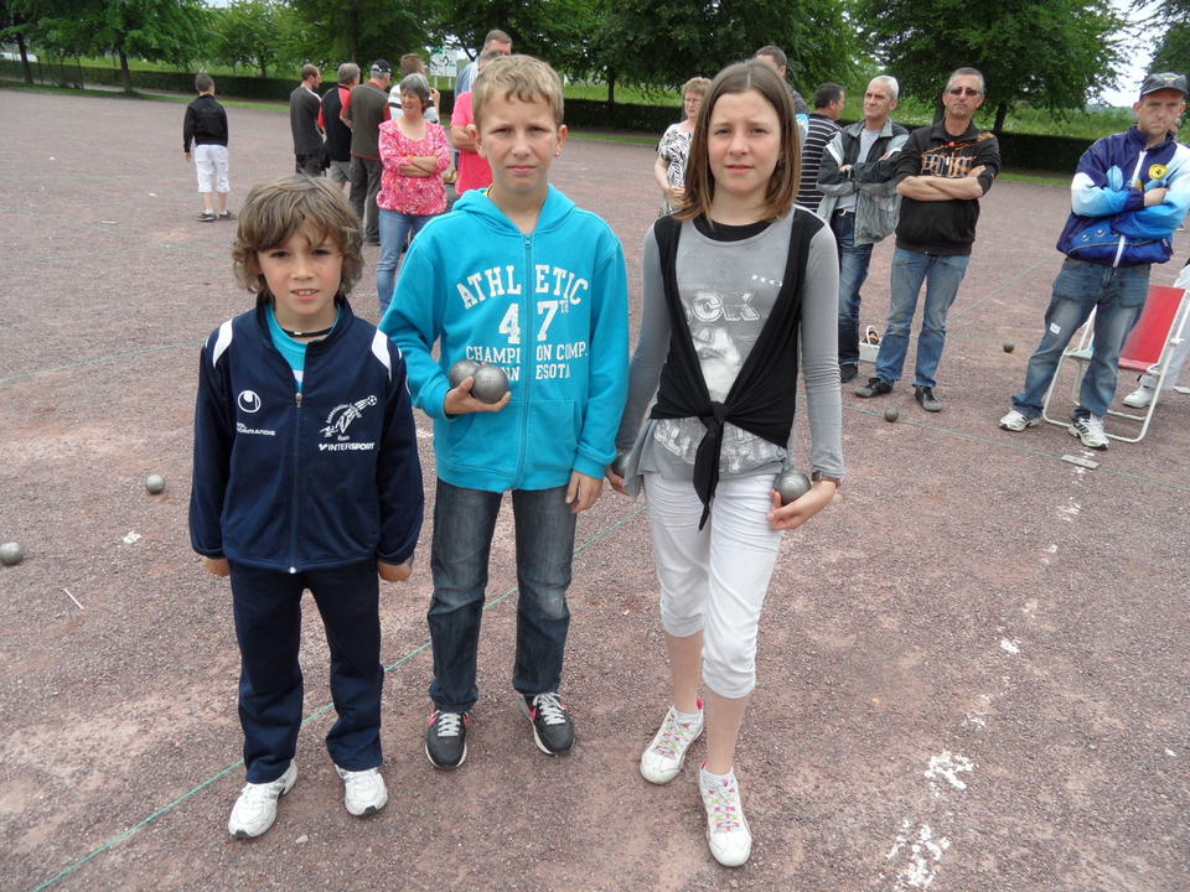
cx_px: 595
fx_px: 825
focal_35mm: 24
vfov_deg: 56.8
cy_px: 446
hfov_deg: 71.6
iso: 80
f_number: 3.2
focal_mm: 3.9
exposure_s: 1/350
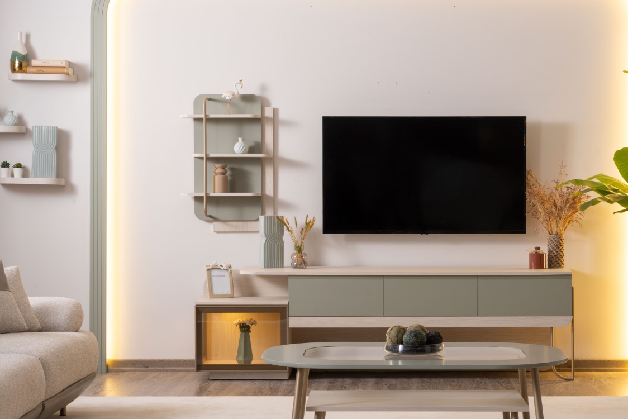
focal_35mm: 85
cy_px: 216
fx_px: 1483
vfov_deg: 16.1
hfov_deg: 23.8
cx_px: 413
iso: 100
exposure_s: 1
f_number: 11
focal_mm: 59
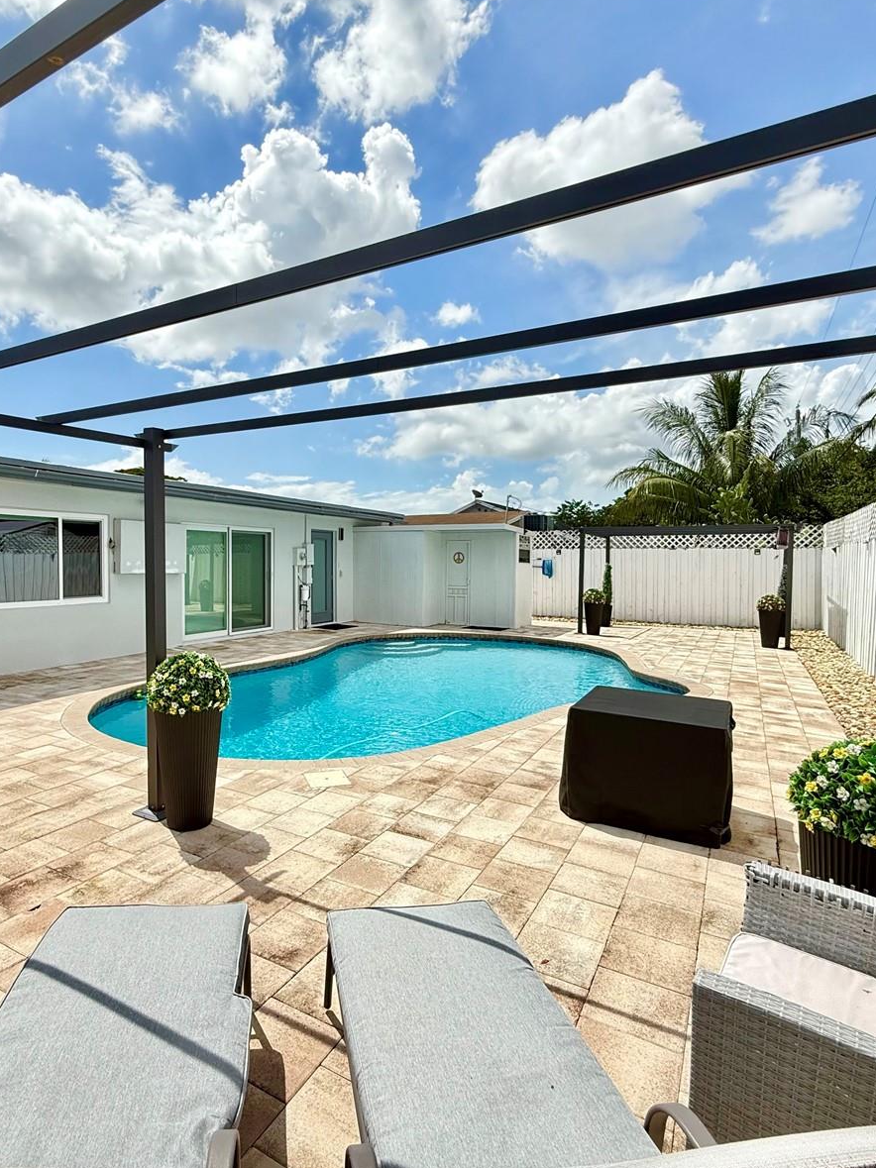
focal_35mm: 19
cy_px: 580
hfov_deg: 68.1
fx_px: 641
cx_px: 359
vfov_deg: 84.7
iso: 50
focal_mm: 2.22
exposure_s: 1/1534
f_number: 2.2
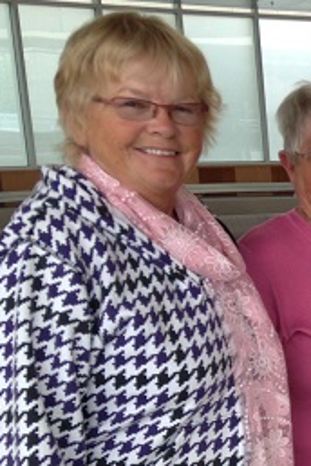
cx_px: 581
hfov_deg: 13.8
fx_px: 1127
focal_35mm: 87
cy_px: 385
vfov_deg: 23.0
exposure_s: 1/40
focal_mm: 4.12
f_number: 2.4
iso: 50
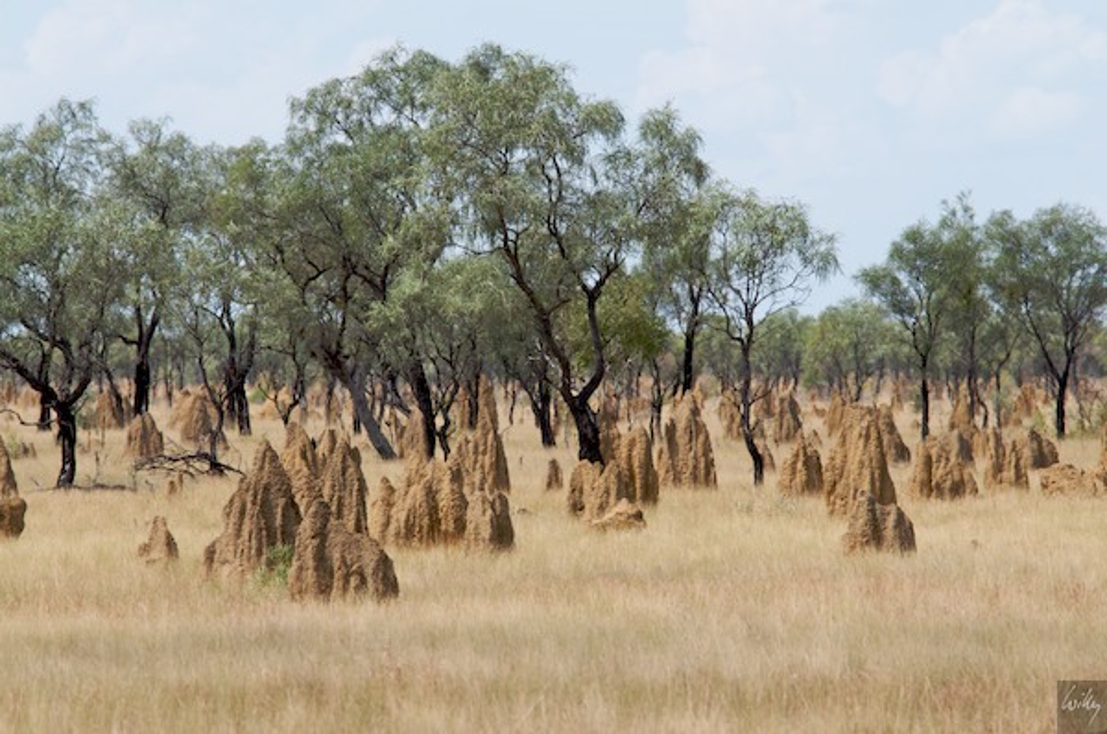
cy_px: 367
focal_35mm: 495
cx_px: 554
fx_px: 15197
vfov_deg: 2.8
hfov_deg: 4.2
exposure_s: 1/400
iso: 320
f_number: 11
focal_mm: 330
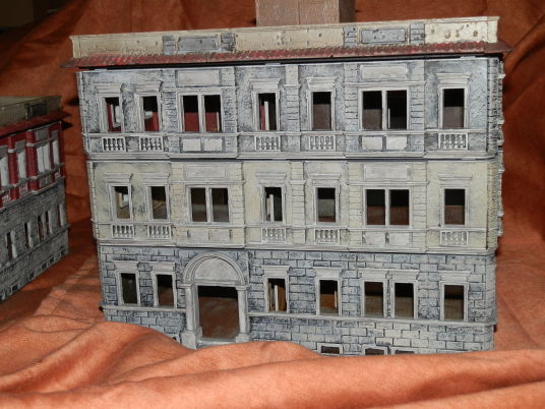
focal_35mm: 47
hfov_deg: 40.4
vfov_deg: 30.9
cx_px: 272
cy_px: 204
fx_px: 740
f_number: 10.6
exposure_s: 1/80
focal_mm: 8.51
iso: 100
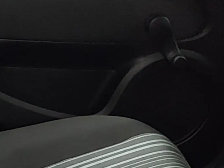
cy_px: 259
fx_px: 783
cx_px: -18
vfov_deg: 11.7
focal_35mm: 121
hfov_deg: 15.9
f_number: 1.8
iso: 358
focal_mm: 5.56
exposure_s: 1/50
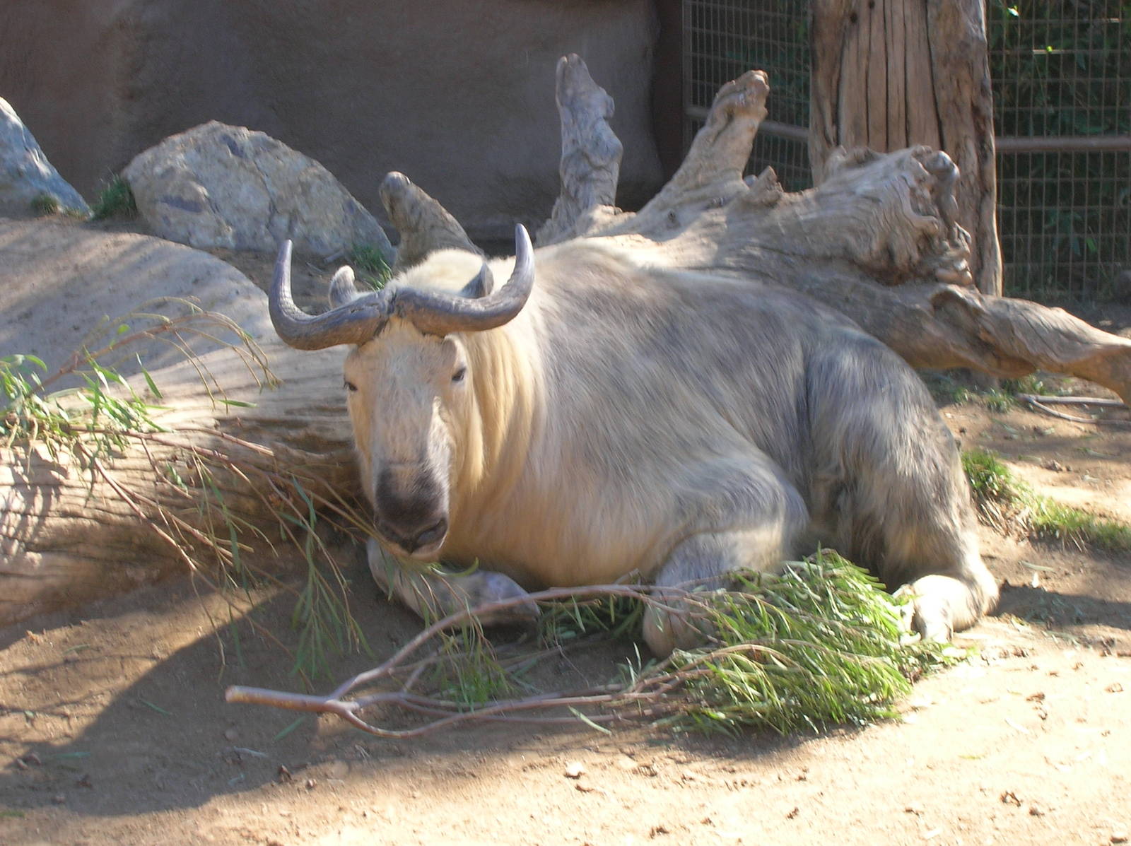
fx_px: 2807
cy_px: 423
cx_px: 566
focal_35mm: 86
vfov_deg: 17.1
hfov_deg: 22.8
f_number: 7.4
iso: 50
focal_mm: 14.3
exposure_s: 1/20
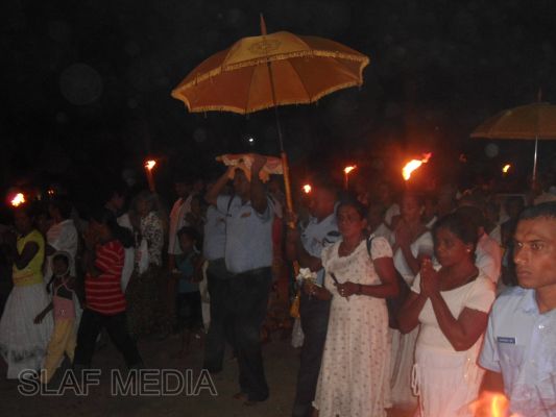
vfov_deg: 38.7
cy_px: 208
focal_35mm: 37
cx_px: 278
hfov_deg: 50.1
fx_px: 594
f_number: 3.2
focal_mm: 6.7
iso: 400
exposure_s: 1/30
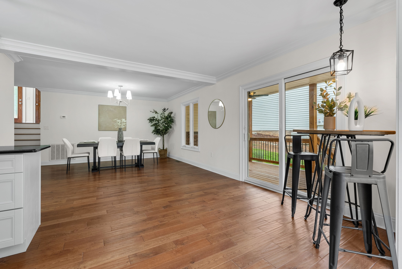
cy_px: 134
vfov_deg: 73.8
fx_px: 179
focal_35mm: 16
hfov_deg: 96.7
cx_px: 201
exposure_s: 1/5
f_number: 8
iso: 320
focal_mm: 16
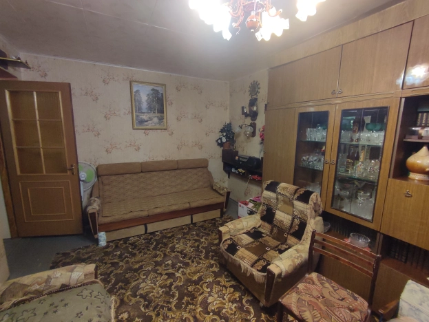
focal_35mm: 16
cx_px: 214
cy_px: 161
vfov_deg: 78.2
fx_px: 198
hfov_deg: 94.5
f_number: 2.2
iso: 208
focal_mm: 1.65
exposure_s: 1/25
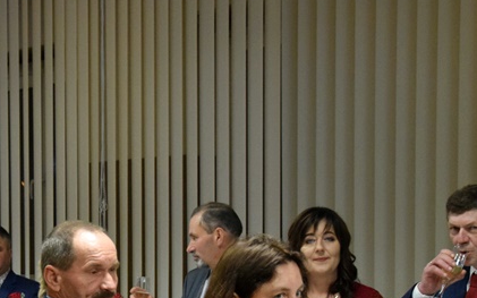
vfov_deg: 11.7
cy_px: 300
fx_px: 1443
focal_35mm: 111
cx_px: 111
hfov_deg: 18.6
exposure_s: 1/100
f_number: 4.2
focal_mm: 34
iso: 3200
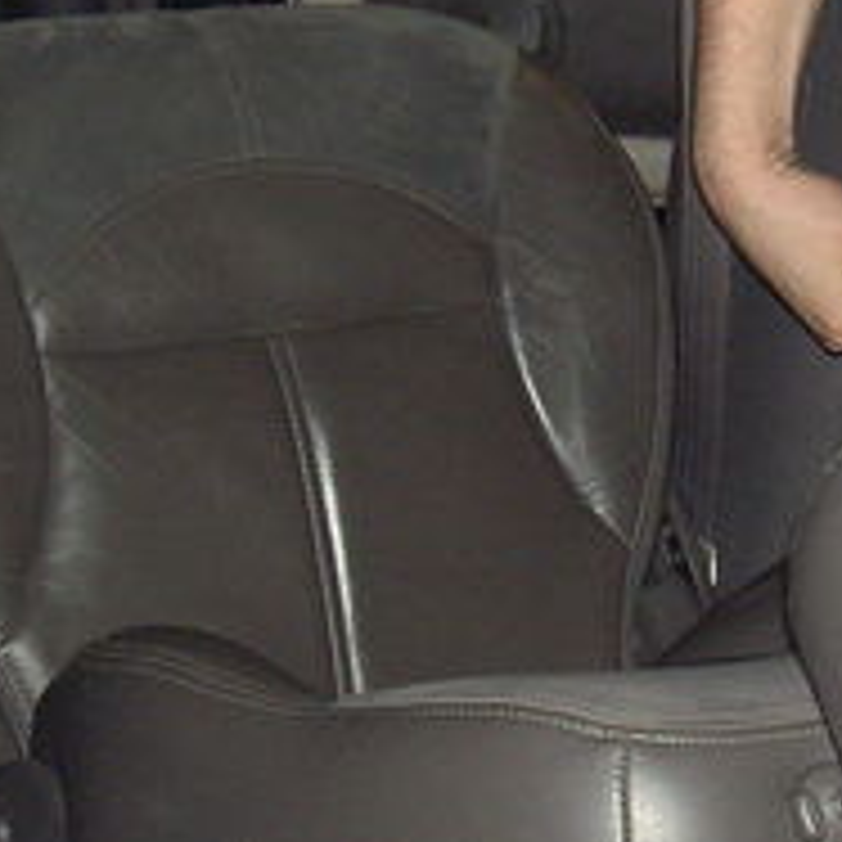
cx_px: 770
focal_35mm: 118
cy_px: 477
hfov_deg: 14.6
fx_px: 3247
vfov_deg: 14.8
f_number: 2.8
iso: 200
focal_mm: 8
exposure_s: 1/125
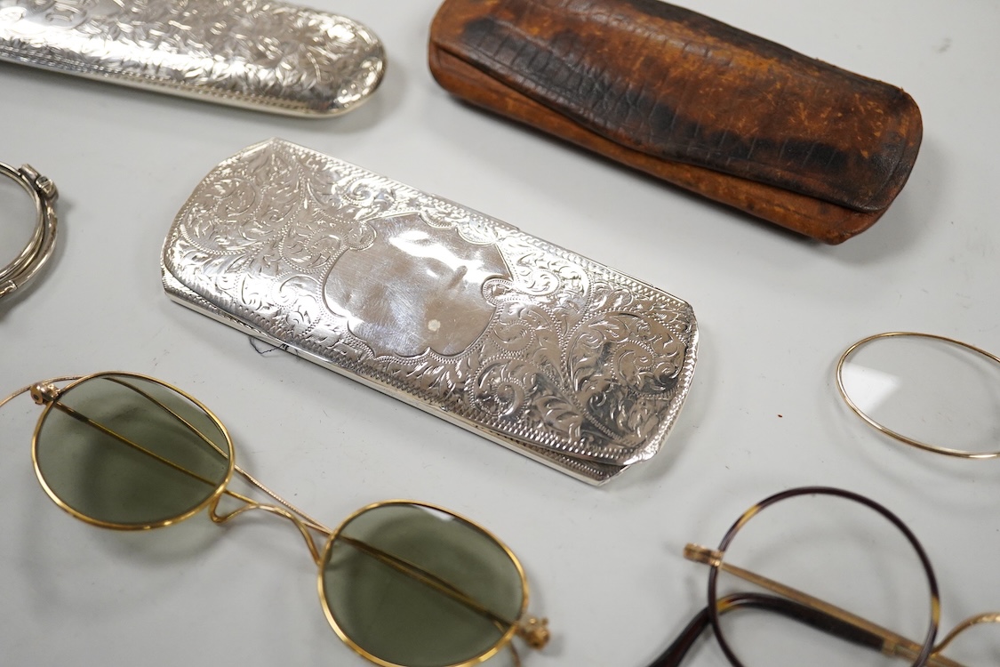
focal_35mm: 45
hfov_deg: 43.6
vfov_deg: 29.9
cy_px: 334
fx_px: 1250
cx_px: 500
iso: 2500
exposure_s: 1/640
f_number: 3.5
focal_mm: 30
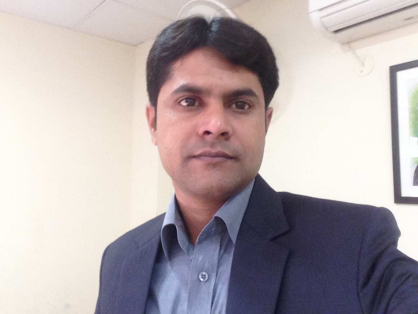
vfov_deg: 40.7
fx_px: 423
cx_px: 209
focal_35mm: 35
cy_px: 157
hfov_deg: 52.6
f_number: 2.4
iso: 160
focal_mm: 2.18
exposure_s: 1/30
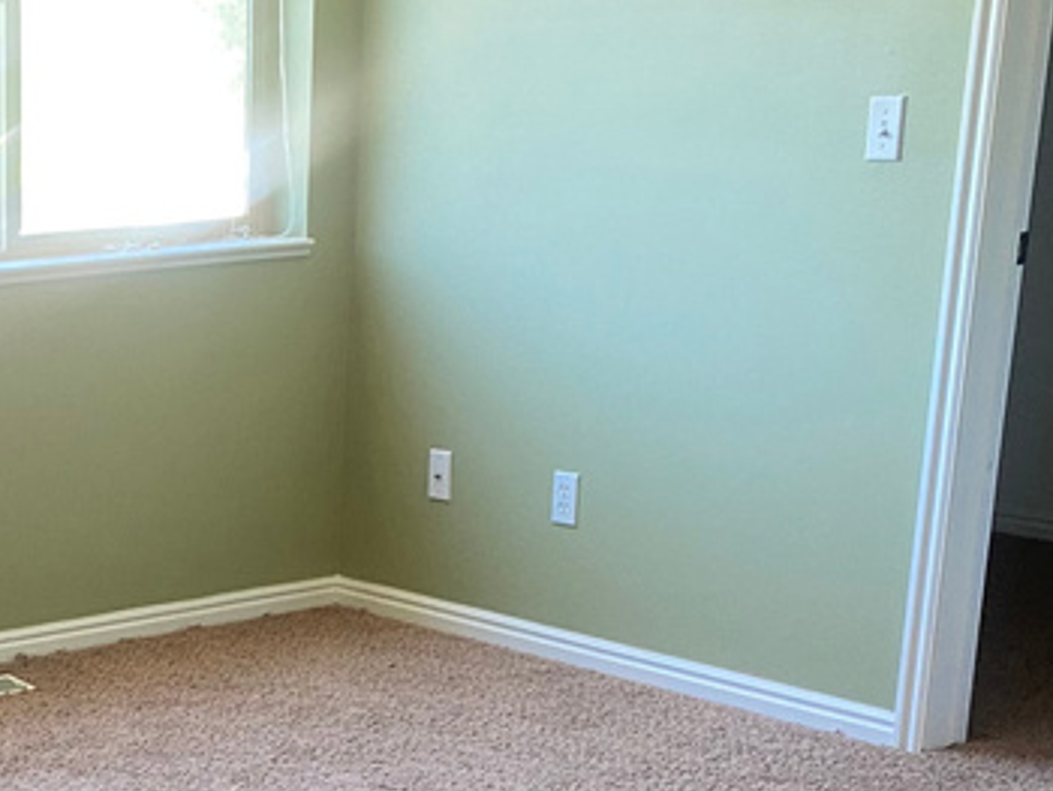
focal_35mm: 76
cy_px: 830
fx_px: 2313
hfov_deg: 23.5
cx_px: -199
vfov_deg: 18.8
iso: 125
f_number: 1.8
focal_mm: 4.25
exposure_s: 1/60
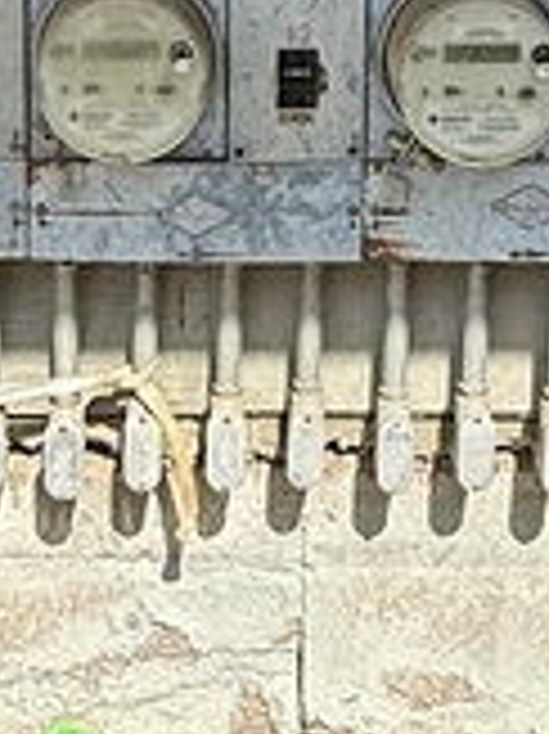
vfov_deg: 20.8
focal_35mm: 88
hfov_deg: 16.7
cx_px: 207
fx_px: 1863
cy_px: -149
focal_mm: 2.22
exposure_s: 1/1189
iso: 50
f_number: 2.2
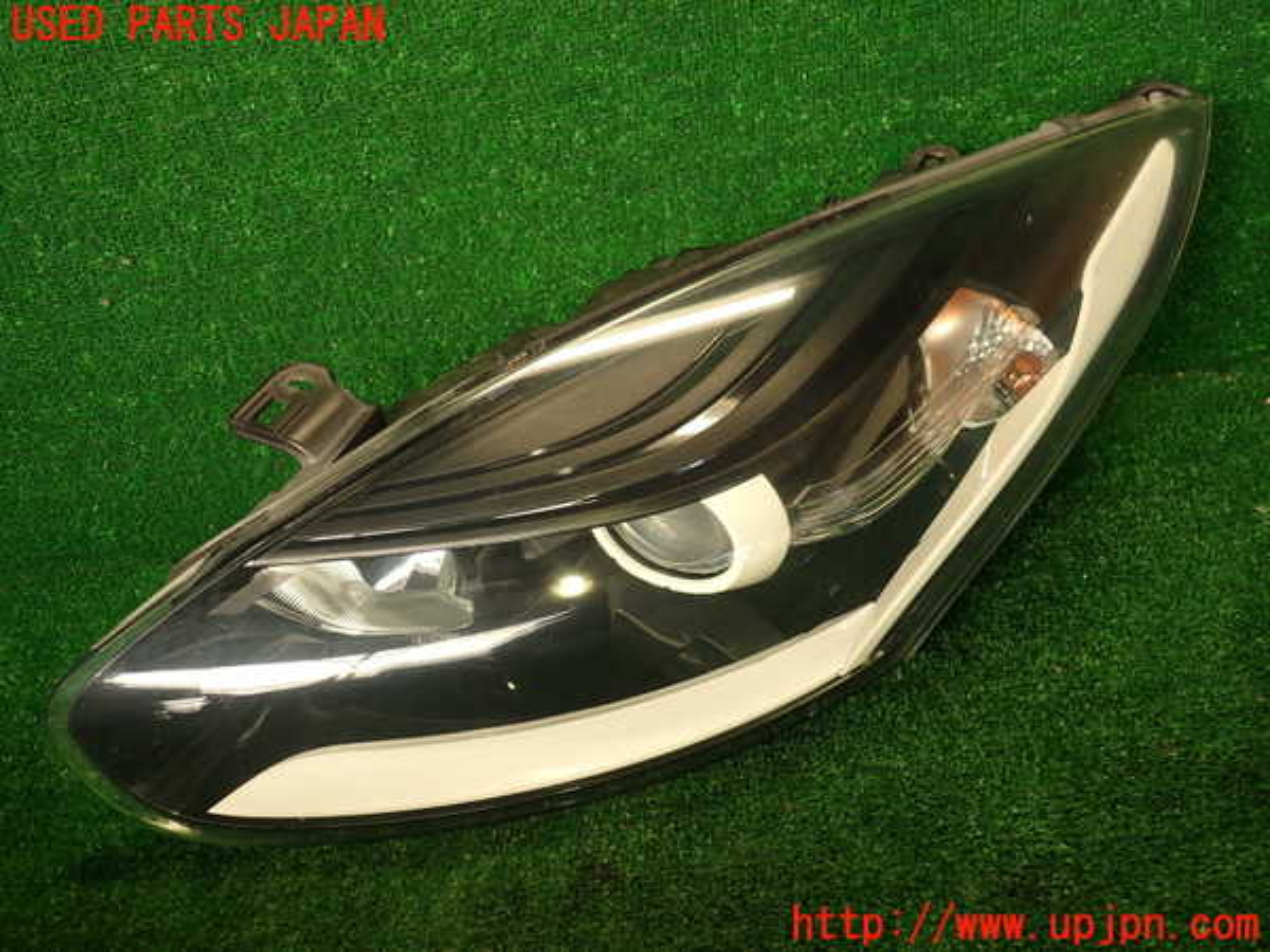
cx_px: 635
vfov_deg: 46.8
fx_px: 1101
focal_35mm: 30
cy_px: 476
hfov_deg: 60.0
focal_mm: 5.4
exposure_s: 1/60
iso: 125
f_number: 2.3
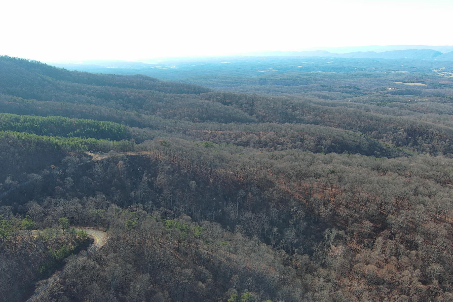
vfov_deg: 39.9
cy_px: 167
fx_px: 415
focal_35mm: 33
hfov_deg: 57.1
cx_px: 199
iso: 100
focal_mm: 10.57
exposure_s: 1/435
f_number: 2.8
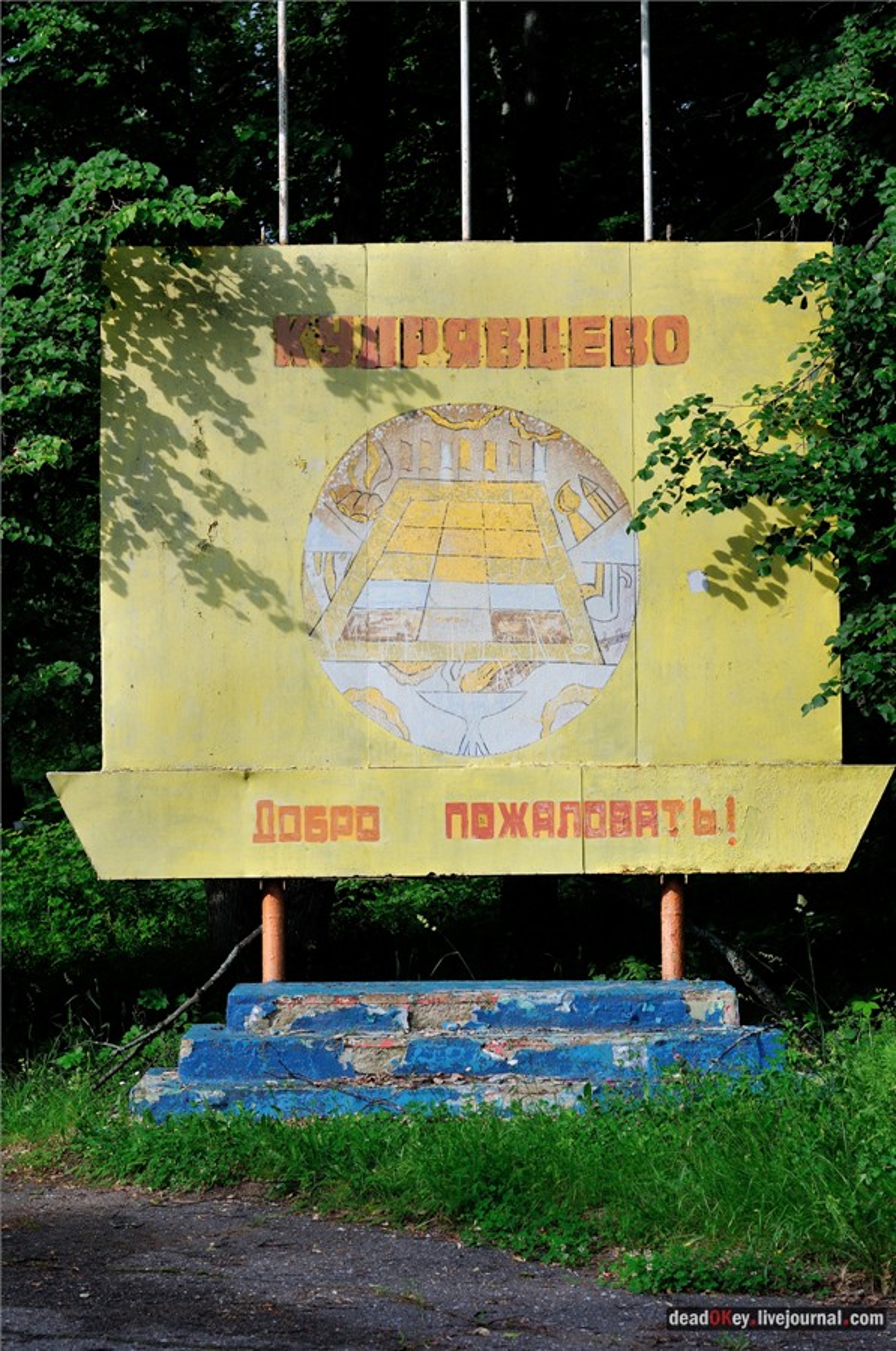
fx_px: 2810
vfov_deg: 27.0
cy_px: 676
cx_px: 448
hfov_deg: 18.1
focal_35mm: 75
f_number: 3.5
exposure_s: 1/800
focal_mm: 50
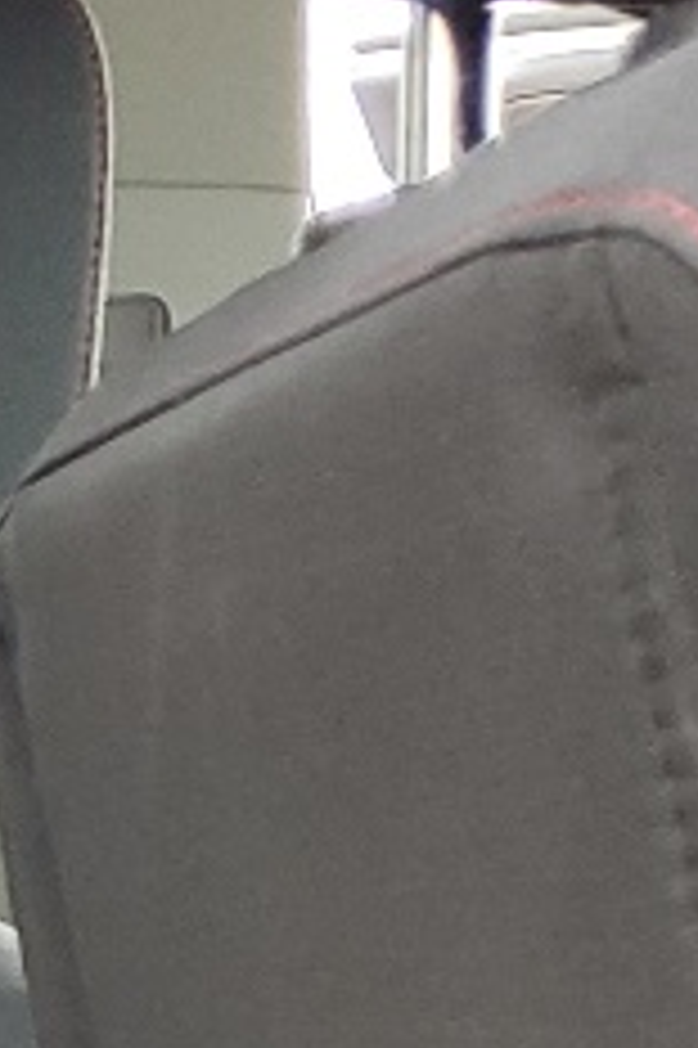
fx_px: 5417
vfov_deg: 10.2
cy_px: 2114
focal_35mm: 186
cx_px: -1563
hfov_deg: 6.6
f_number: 1.5
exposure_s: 1/120
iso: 57
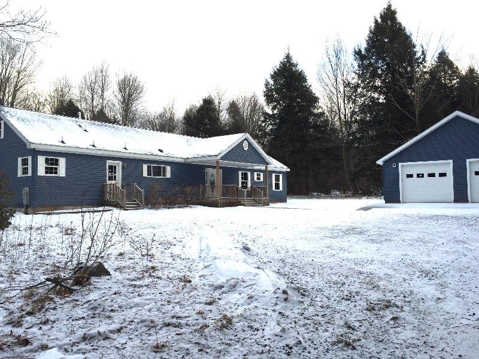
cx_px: 240
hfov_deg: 61.7
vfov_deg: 48.2
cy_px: 180
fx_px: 401
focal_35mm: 29
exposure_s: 1/370
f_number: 2.2
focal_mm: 4.15
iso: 32
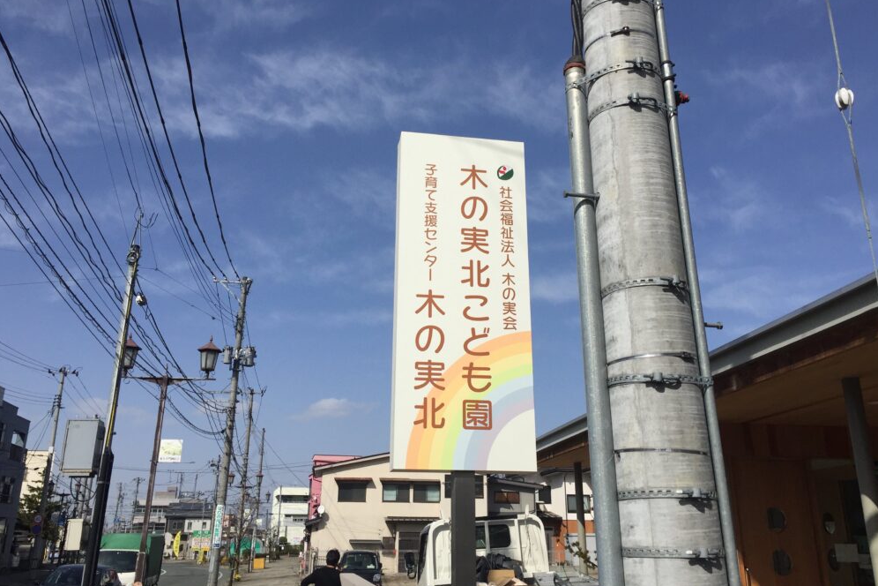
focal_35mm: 31
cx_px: 435
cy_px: 258
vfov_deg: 42.3
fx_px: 756
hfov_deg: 60.3
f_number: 2.2
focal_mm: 4.15
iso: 32
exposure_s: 1/4405
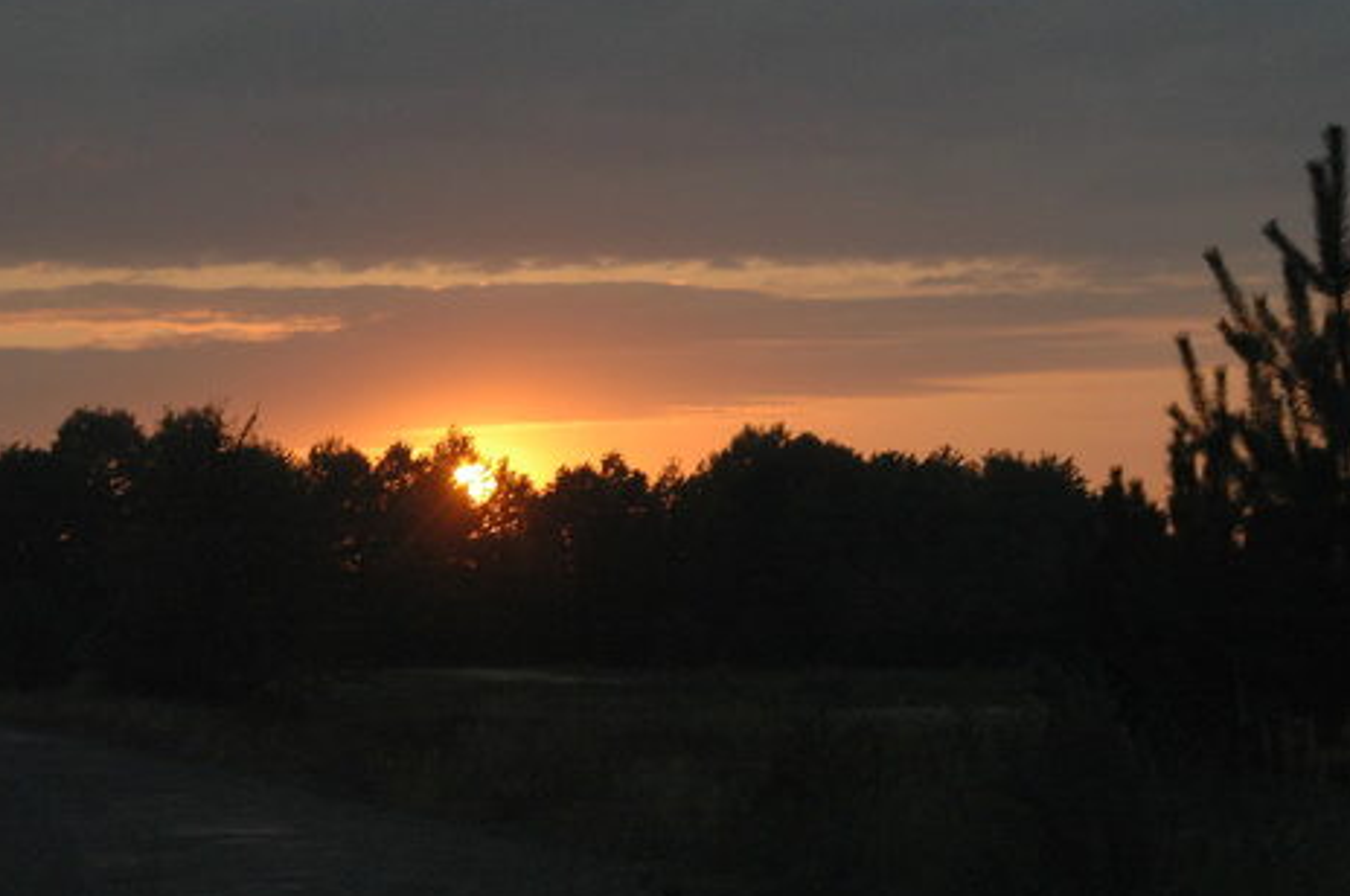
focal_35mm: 128
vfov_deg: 10.7
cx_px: 748
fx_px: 4793
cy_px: 399
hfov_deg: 16.0
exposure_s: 1/400
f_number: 10
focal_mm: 66
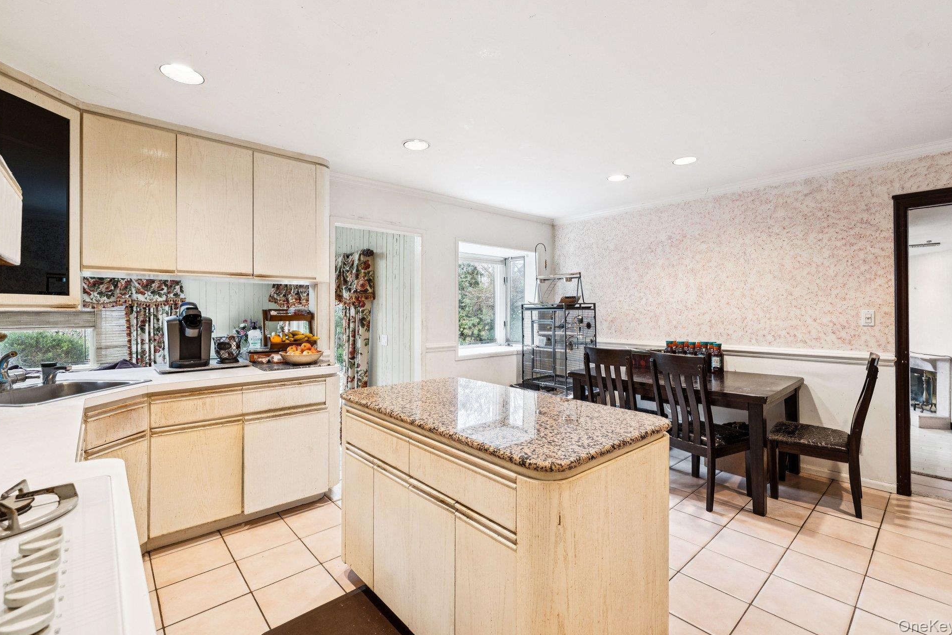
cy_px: 297
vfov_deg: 77.2
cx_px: 489
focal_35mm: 15
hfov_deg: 100.4
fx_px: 397
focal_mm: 14
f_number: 7.1
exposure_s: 1/20
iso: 500
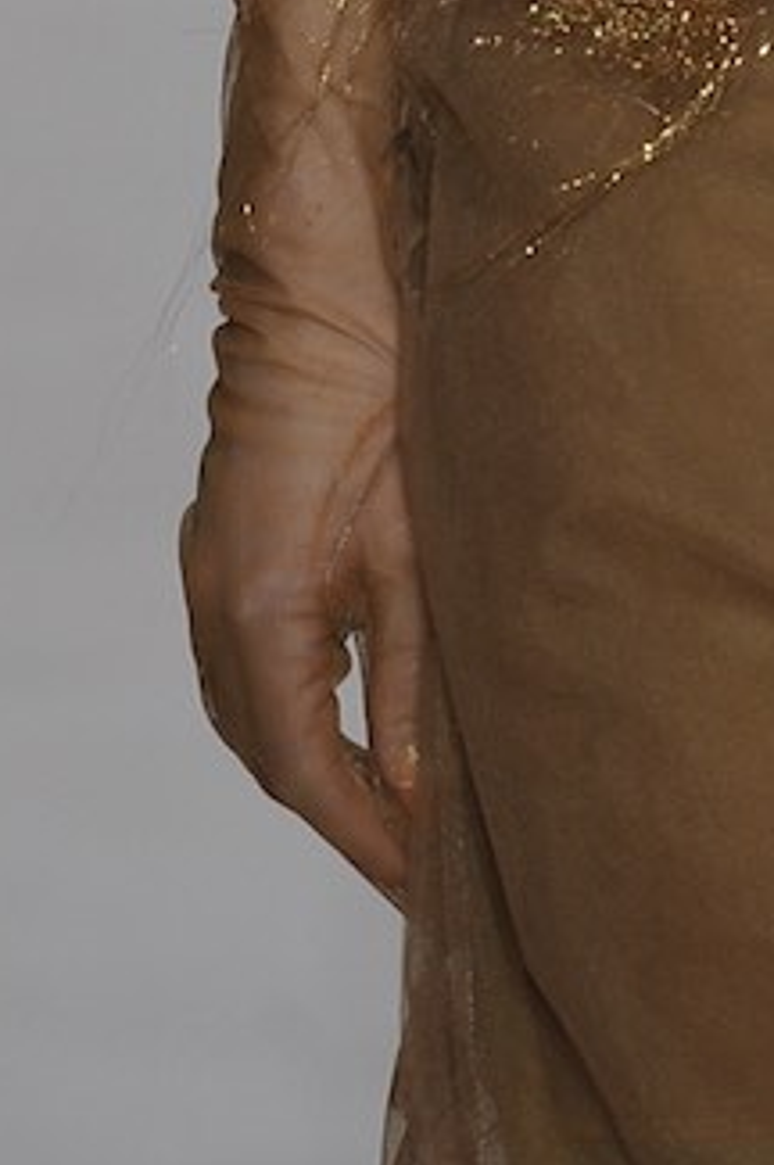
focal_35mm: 925
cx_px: 1057
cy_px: -1095
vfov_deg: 2.2
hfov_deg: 1.5
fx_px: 29893
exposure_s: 1/500
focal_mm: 200
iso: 1000
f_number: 5
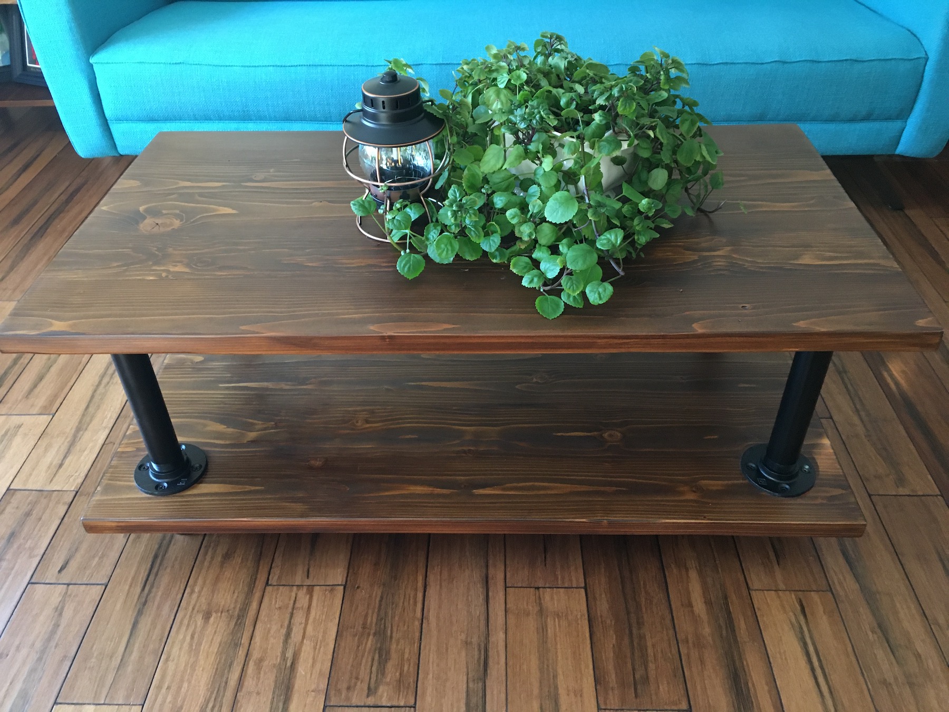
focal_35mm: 29
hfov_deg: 61.7
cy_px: 356
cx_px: 474
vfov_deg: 48.2
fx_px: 795
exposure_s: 1/20
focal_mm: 4.15
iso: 200
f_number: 2.2
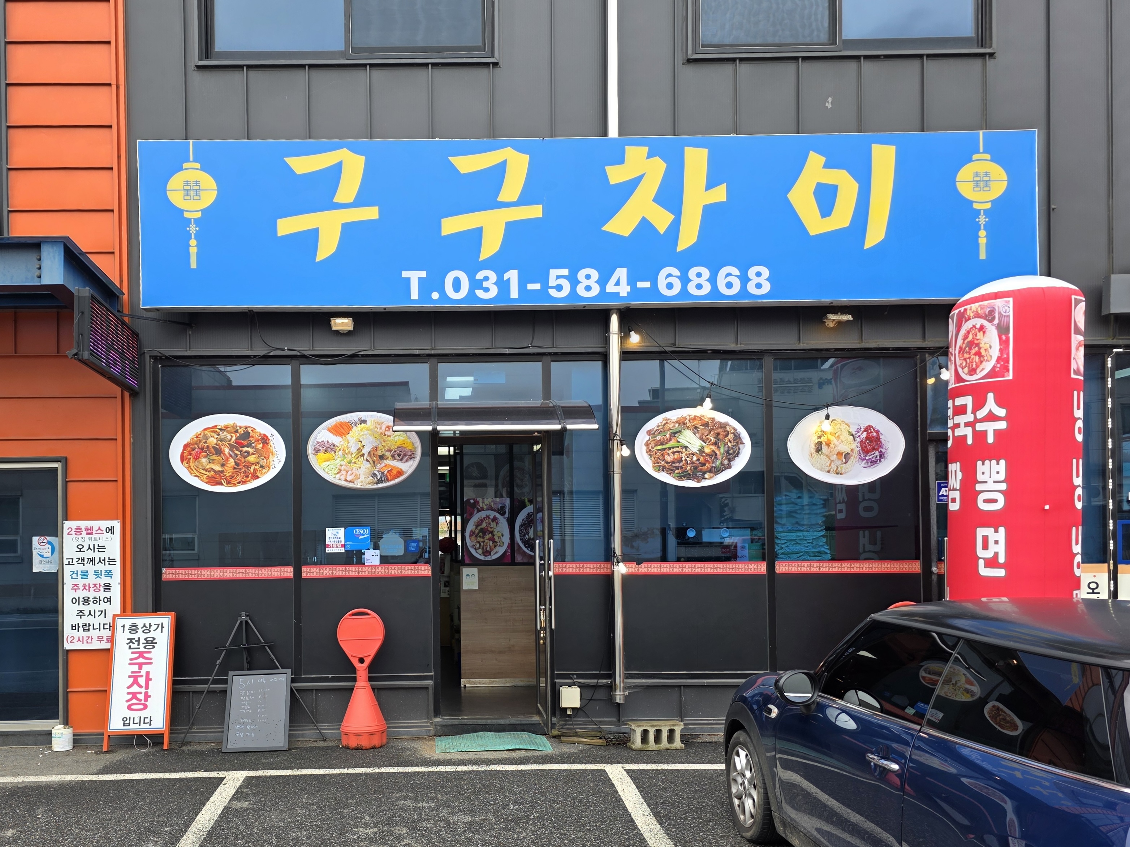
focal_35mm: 23
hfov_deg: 73.9
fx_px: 751
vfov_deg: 58.9
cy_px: 424
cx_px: 565
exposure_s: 1/141
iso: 12
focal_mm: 6.3
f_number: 1.7
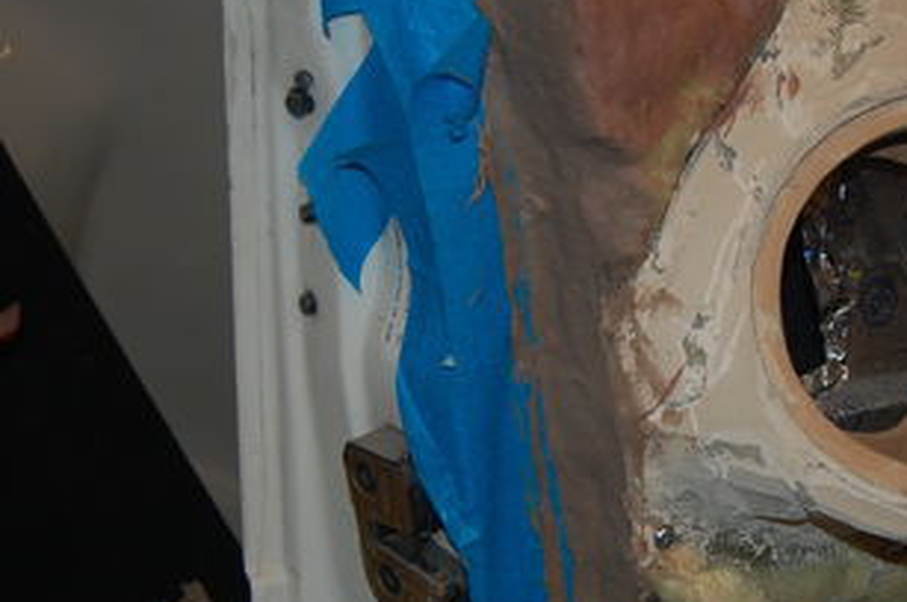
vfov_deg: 18.1
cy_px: 395
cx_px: 662
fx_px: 1888
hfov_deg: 26.7
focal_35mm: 75
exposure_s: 1/60
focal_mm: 24
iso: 400
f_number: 4
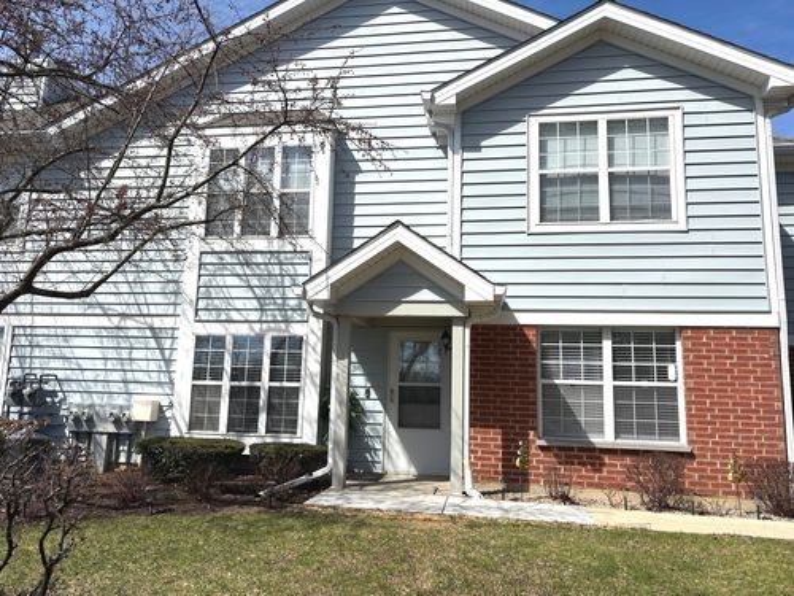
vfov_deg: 53.1
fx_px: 596
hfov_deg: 67.3
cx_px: 397
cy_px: 298
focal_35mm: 26
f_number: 1.6
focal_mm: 5.96
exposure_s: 1/4329
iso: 50
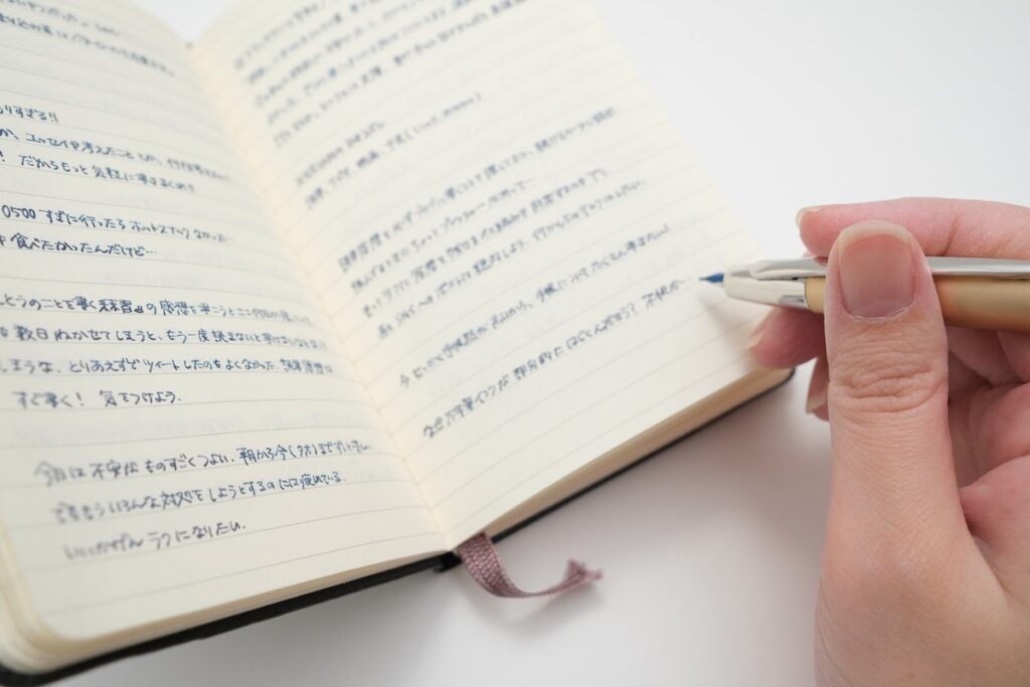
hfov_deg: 54.4
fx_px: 1001
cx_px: 515
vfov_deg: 37.9
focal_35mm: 35
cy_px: 344
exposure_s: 1/60
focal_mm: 23
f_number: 5.6
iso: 1250
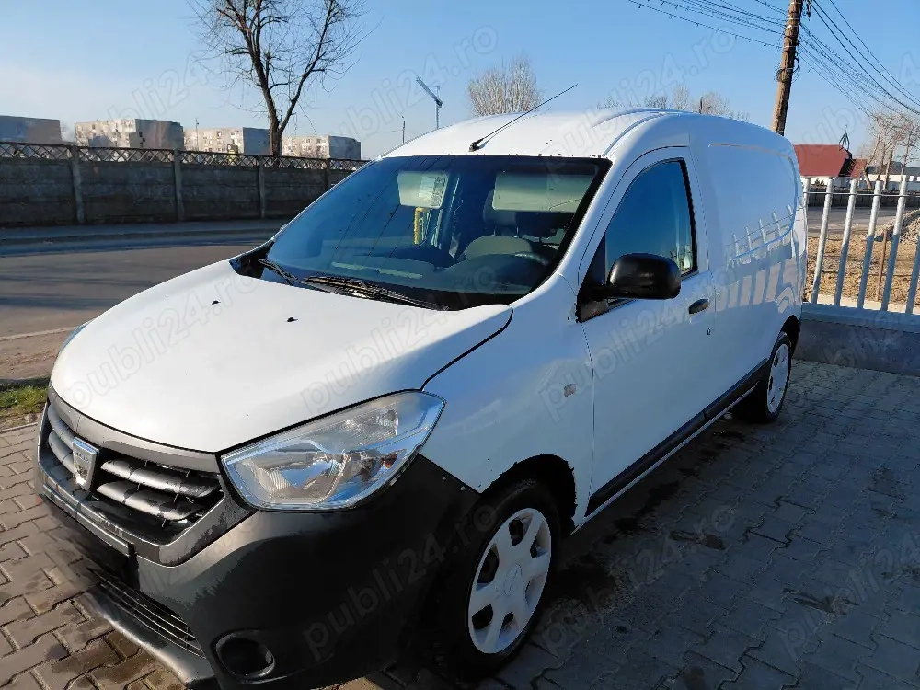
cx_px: 460
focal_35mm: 25
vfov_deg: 54.9
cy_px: 345
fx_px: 664
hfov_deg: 69.4
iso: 50
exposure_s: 1/2500
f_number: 1.8
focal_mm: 4.69
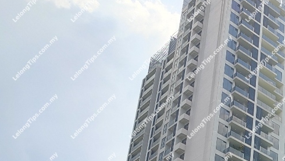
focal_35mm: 65
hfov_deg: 29.6
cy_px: 178
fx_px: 491
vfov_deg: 17.9
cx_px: 302
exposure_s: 1/315
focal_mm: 5.89
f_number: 1.89
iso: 50
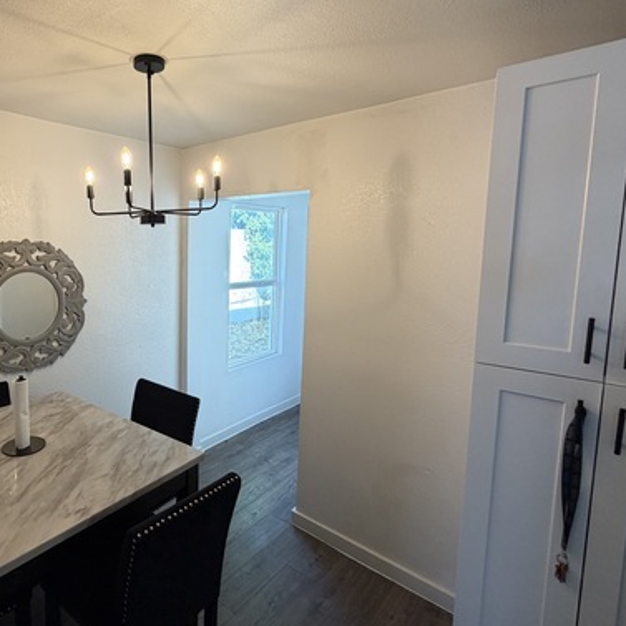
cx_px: 186
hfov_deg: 69.1
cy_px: 291
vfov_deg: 72.0
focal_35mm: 21
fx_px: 430
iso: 160
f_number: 2.2
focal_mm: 2.22
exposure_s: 1/120
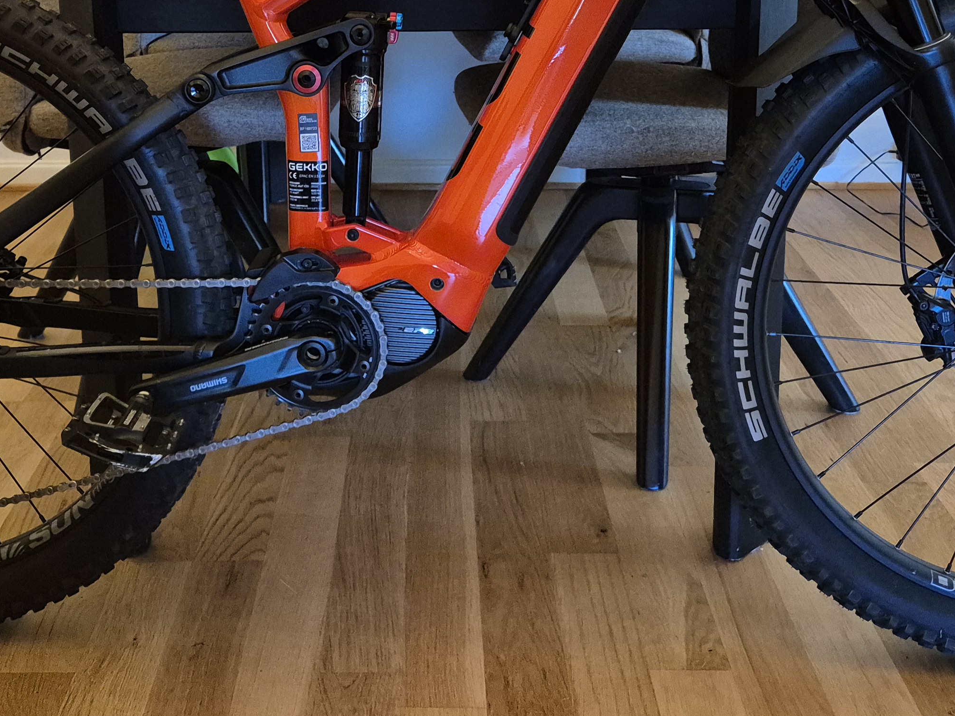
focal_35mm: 46
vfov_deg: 30.1
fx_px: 1269
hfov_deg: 41.2
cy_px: 64
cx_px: 434
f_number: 1.8
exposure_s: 1/100
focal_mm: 5.4
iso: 1250
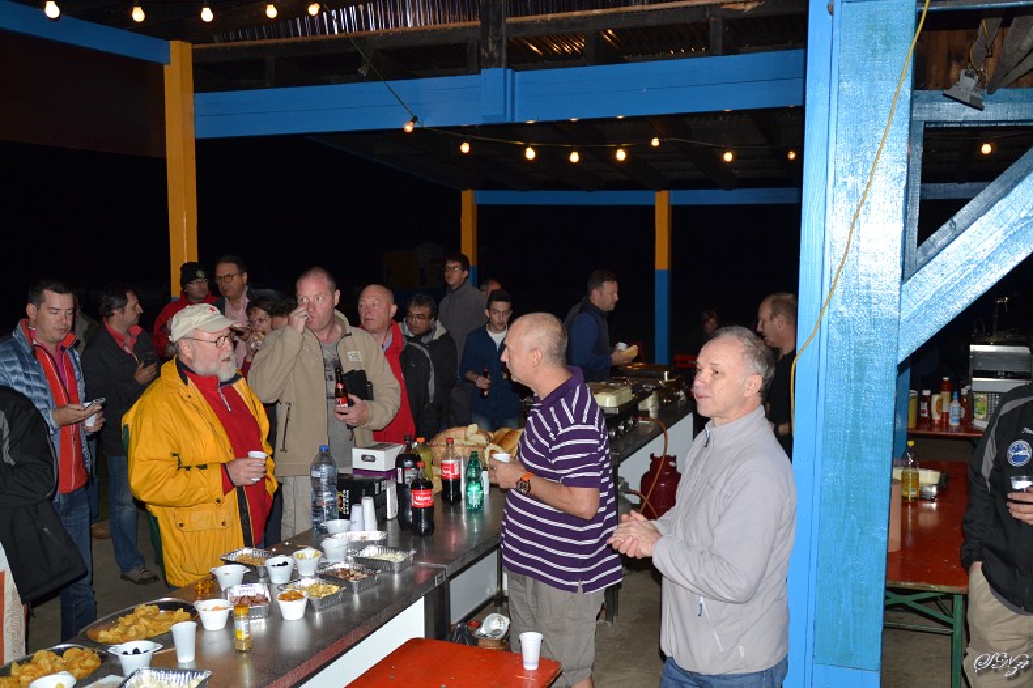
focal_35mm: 38
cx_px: 516
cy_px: 344
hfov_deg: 51.3
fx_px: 1076
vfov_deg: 35.5
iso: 400
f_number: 3.8
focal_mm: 25
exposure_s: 1/200
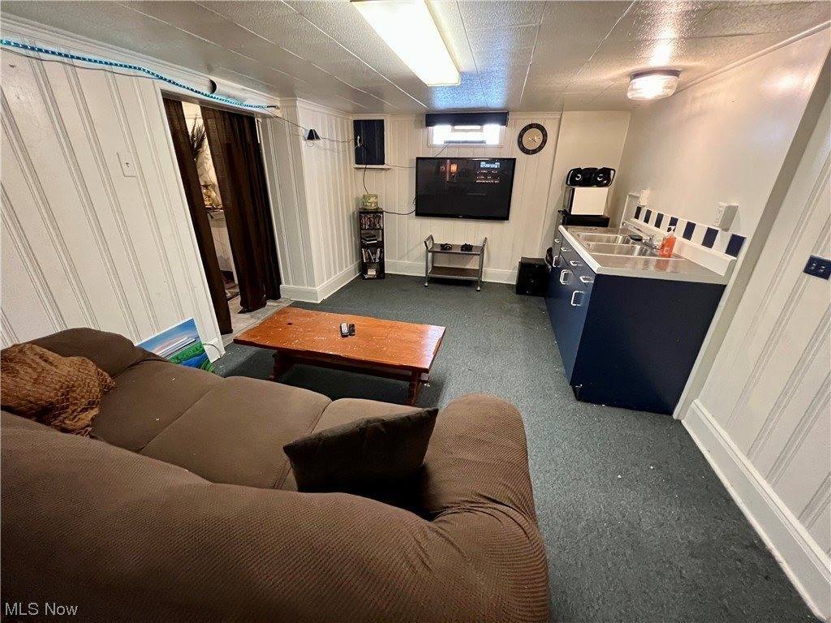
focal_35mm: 13
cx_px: 416
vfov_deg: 89.9
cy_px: 312
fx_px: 312
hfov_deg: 106.2
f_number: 1.8
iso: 800
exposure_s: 1/40
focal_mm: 1.57
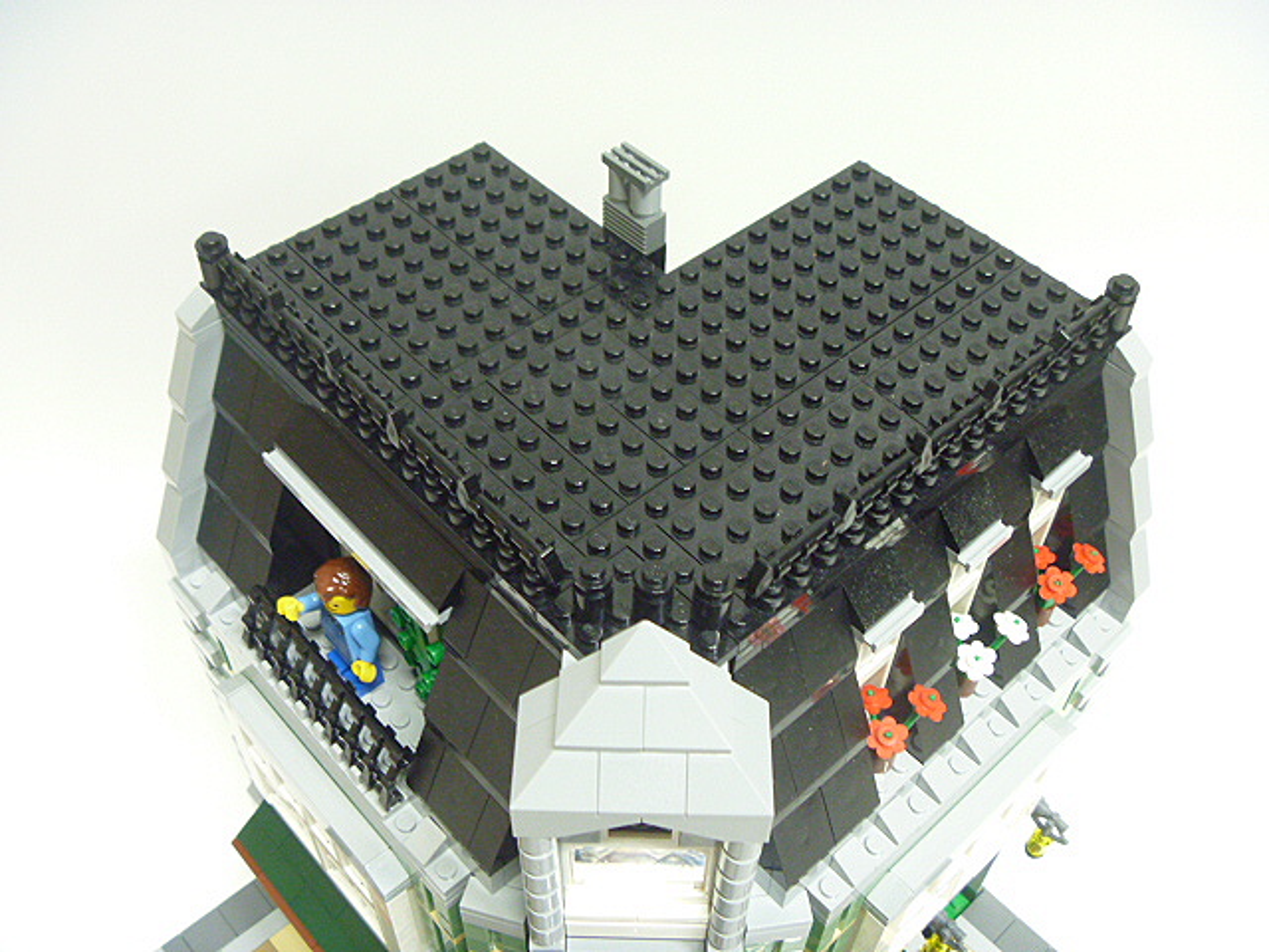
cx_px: 634
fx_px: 1283
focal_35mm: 35
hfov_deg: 52.6
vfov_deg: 40.7
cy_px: 476
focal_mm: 6.3
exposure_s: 1/5
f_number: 3.5
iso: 400
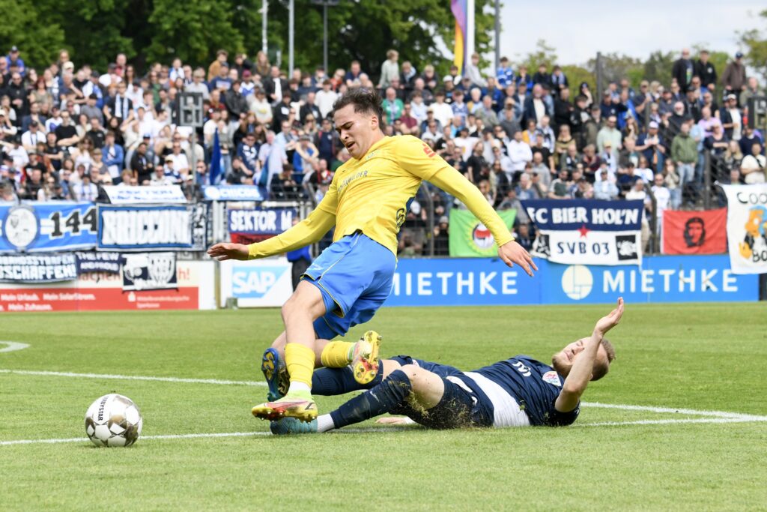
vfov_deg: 10.2
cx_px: 384
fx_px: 2876
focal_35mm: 135
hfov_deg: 15.2
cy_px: 256
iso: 1250
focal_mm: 135
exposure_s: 1/2000
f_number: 7.1
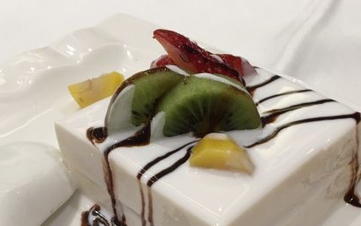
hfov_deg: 38.7
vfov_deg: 23.9
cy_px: 220
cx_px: 217
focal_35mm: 52
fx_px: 512
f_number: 2.2
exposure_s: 1/33
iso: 50
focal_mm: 4.15
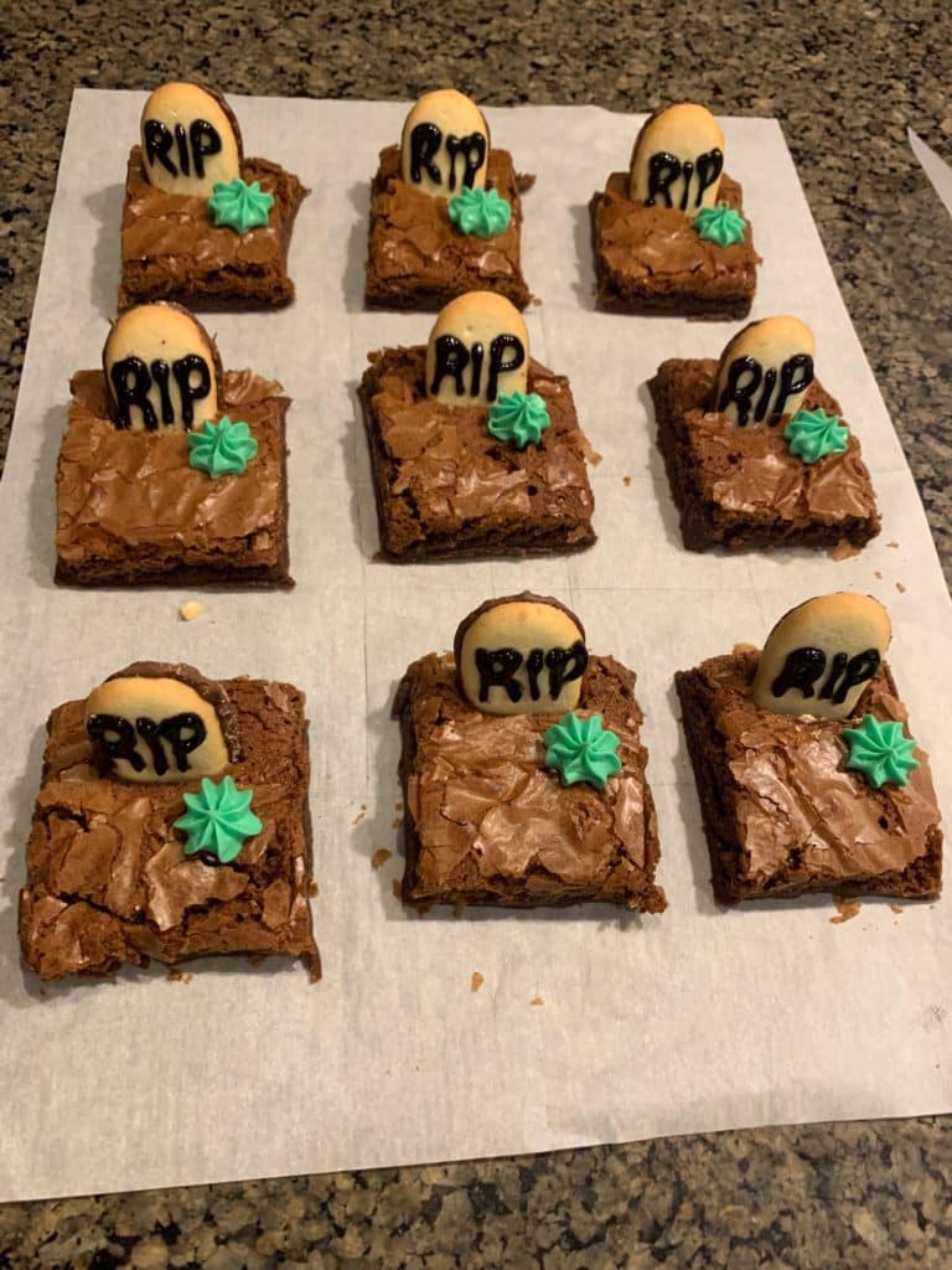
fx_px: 953
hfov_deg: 53.1
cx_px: 476
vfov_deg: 67.3
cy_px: 635
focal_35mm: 26
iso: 250
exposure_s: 1/60
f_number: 1.8
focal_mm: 4.25
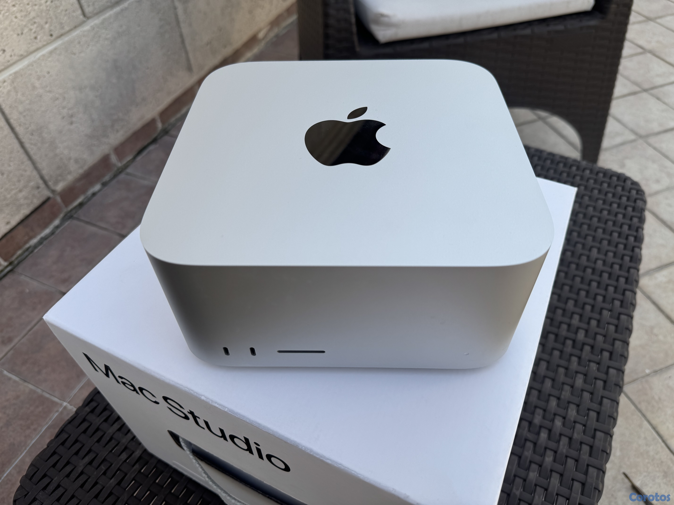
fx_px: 467
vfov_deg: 56.8
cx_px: 337
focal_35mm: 24
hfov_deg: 71.6
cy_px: 252
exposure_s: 1/1767
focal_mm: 6.76
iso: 80
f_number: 1.78
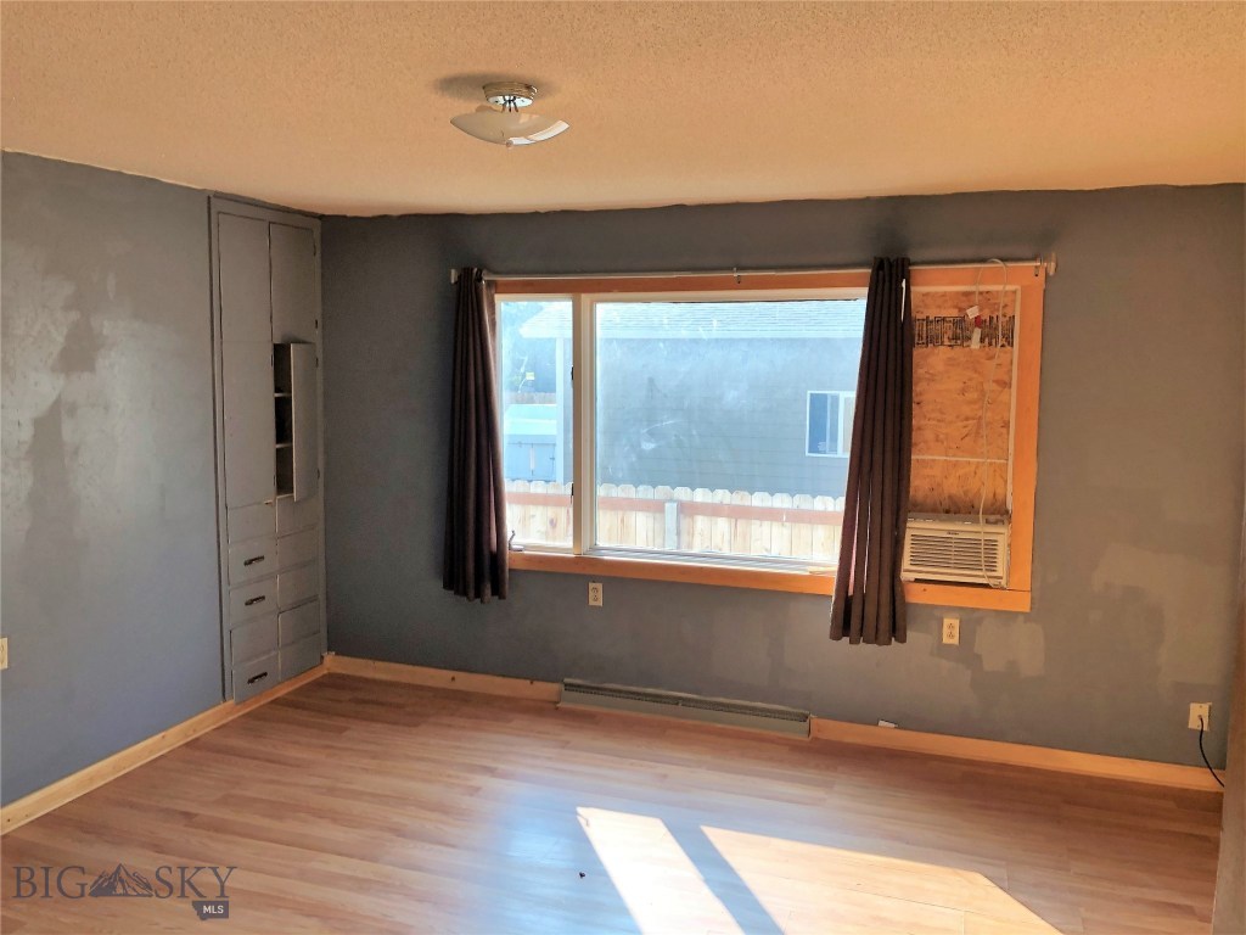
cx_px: 623
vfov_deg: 49.7
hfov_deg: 63.4
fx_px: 1008
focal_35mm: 28
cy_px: 468
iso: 32
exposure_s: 1/120
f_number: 1.8
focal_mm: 3.99
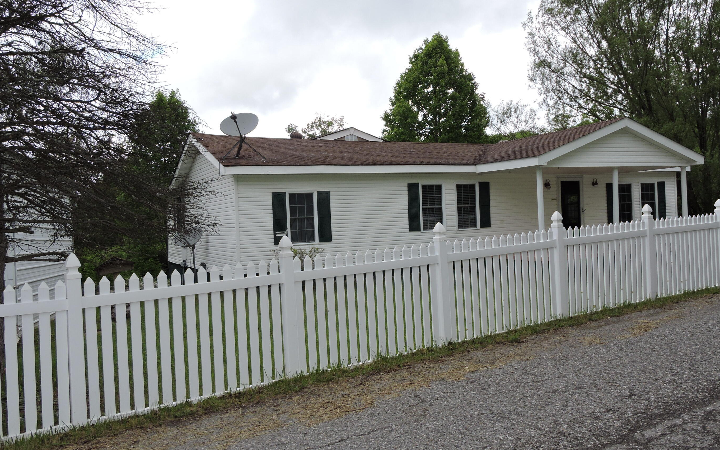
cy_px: 215
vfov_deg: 36.3
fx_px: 687
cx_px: 386
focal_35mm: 35
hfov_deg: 55.3
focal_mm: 5.4
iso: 100
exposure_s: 1/500
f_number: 3.5
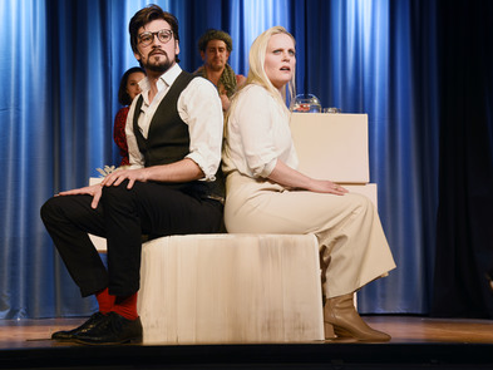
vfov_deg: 22.9
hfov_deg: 30.2
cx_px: 223
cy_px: 184
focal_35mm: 64
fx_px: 912
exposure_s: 1/100
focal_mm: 58
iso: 1000
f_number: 6.3
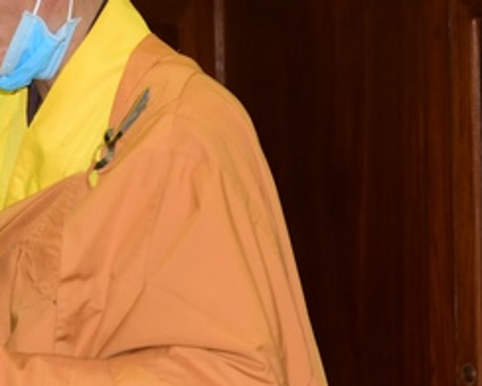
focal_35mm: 213
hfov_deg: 9.0
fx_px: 3037
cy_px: 129
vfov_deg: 7.3
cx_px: -40
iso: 640
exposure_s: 1/40
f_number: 4.5
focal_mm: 85
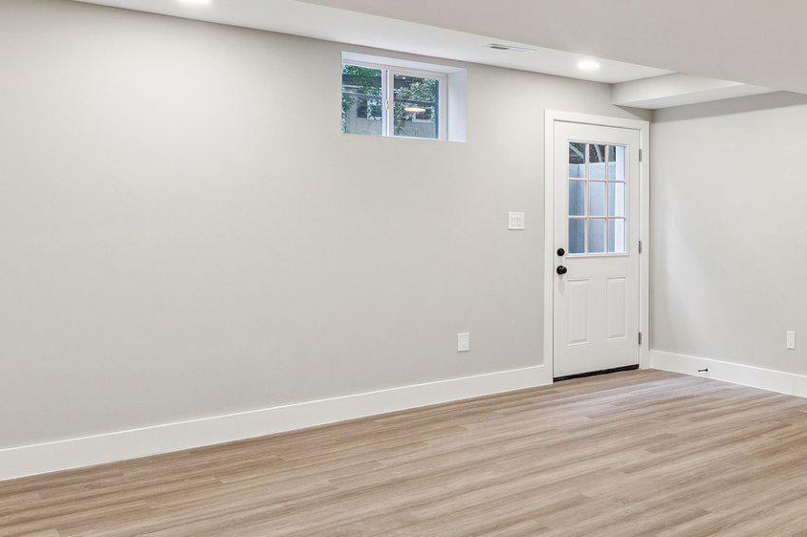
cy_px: 220
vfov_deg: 37.3
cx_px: 831
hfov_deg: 44.6
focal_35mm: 35
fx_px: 794
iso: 250
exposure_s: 1/4
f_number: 9
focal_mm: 14.6
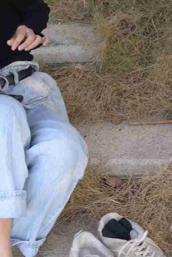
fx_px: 658
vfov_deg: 22.0
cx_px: 41
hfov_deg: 14.8
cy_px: 85
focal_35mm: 92
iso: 200
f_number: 5.6
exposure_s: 1/80
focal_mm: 35
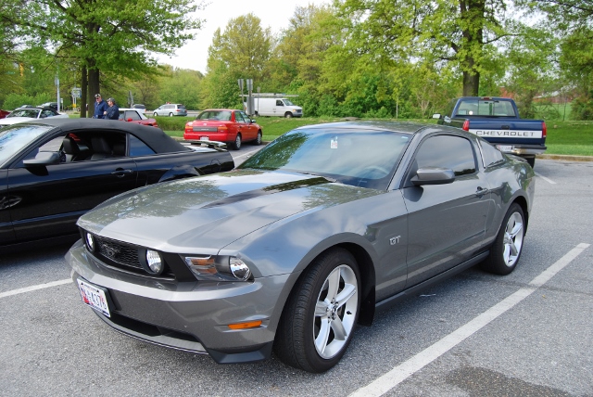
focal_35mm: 30
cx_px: 296
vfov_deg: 43.7
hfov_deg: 61.9
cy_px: 198
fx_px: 495
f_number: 5.6
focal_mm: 20
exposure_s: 1/125
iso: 110
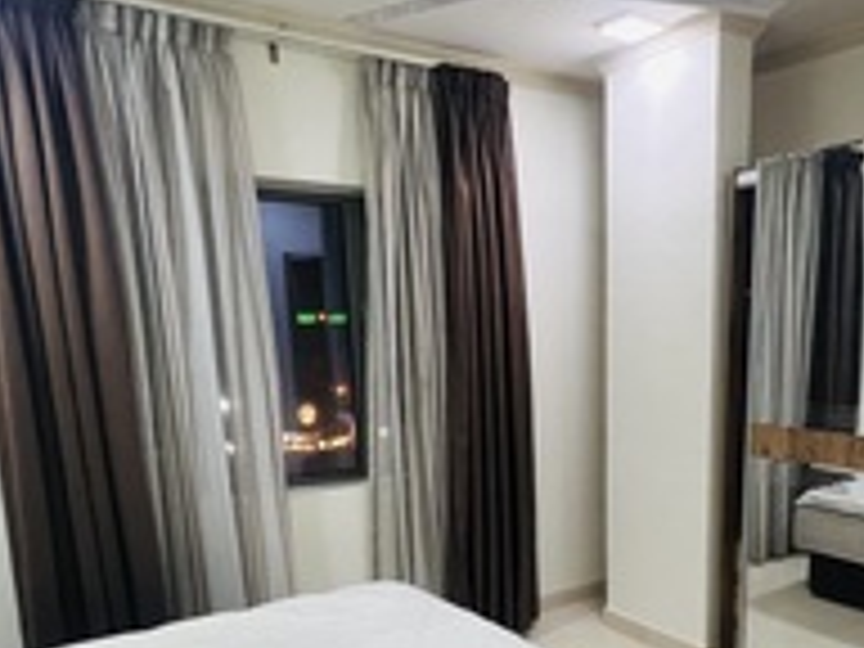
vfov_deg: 43.6
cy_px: 506
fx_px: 774
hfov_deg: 57.1
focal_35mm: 31
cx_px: 574
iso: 250
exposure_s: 1/50
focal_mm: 1.57
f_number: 1.8
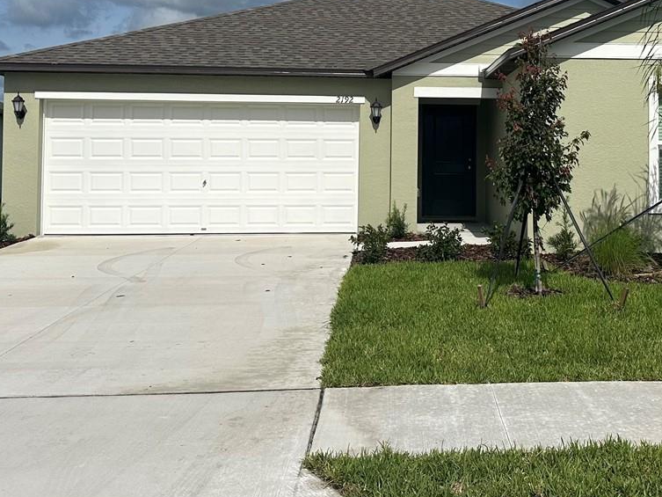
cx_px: 471
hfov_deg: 36.8
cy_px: 122
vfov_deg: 28.1
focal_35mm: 51
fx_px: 975
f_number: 1.78
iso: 80
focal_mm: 6.86
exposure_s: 1/13699
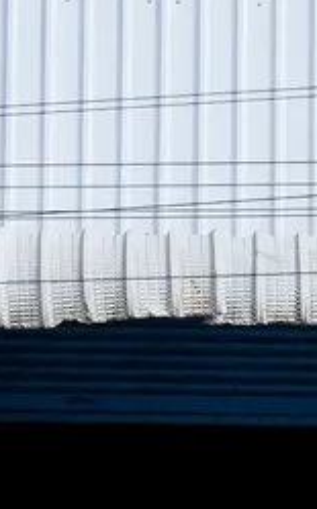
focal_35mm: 295
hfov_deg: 4.4
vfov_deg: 7.1
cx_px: 438
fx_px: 4090
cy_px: 243
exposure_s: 1/400
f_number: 7.1
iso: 64
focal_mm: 24
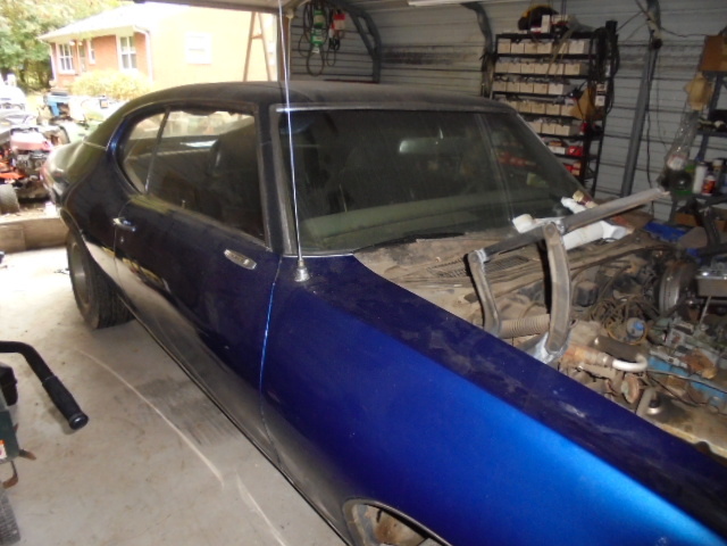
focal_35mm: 26
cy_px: 273
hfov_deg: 67.3
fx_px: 546
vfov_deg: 53.1
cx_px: 364
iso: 500
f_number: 3.5
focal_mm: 4.6
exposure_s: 1/30
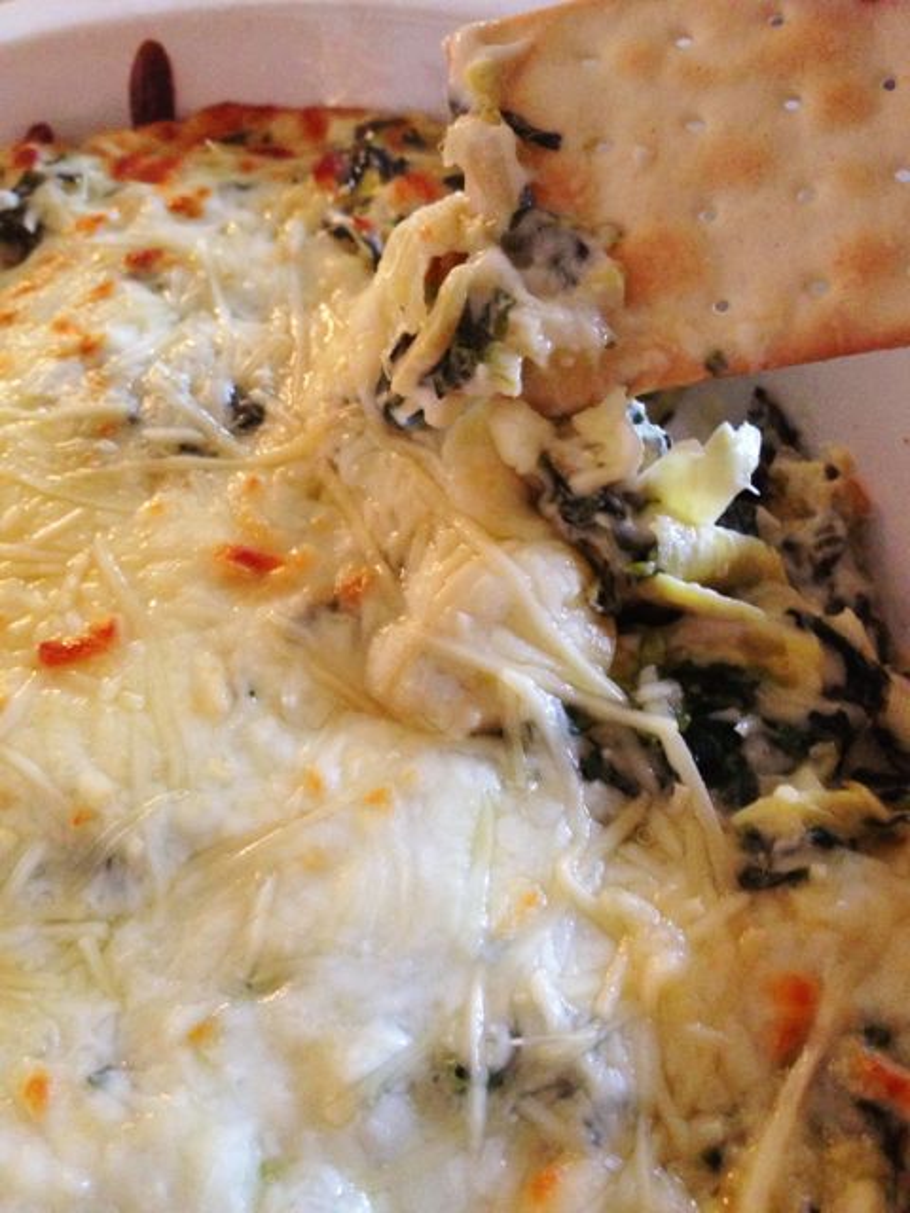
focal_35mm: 35
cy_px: 606
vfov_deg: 52.6
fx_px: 1227
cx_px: 455
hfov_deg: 40.7
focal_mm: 4.28
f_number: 2.4
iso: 250
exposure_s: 1/20
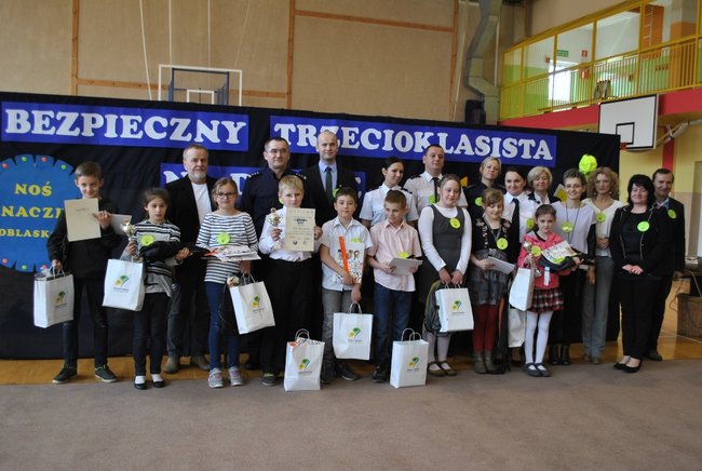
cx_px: 351
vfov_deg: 37.0
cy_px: 236
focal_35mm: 36
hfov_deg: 53.0
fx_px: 703
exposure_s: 1/40
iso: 200
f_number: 4
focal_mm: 24
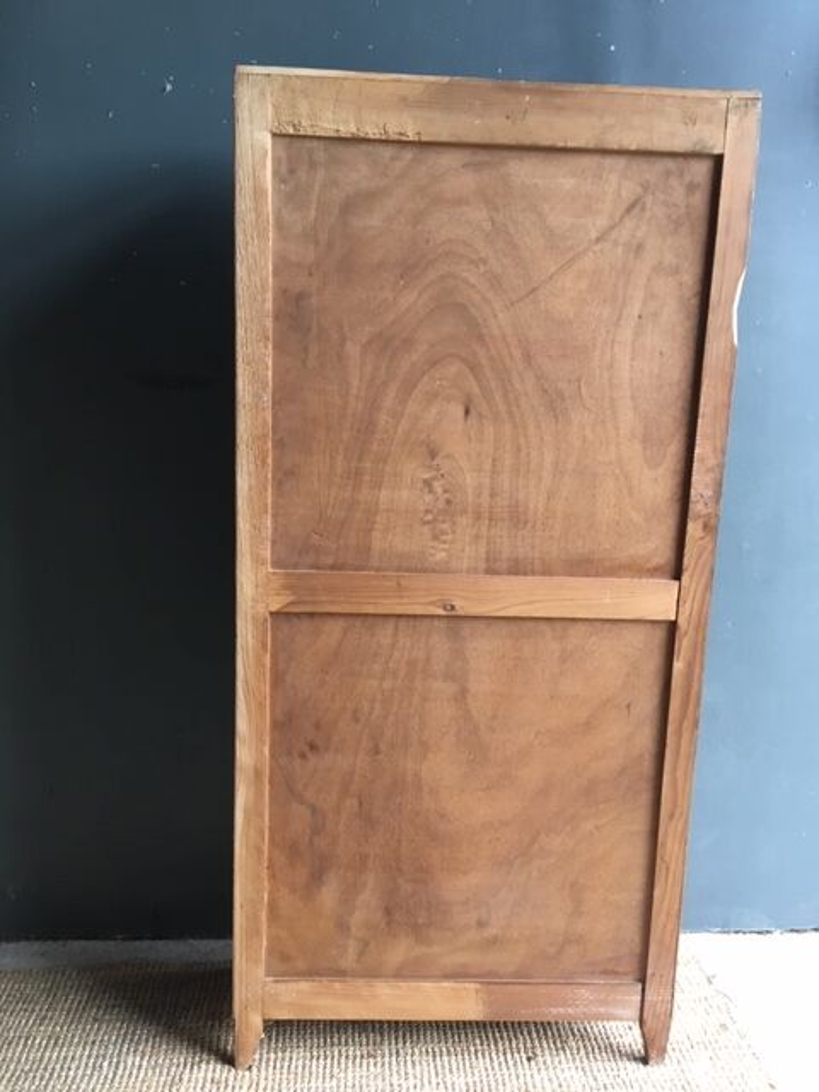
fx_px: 915
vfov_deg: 61.7
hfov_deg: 48.2
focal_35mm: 29
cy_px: 546
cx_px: 410
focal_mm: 4.15
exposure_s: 1/33
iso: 100
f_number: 2.2
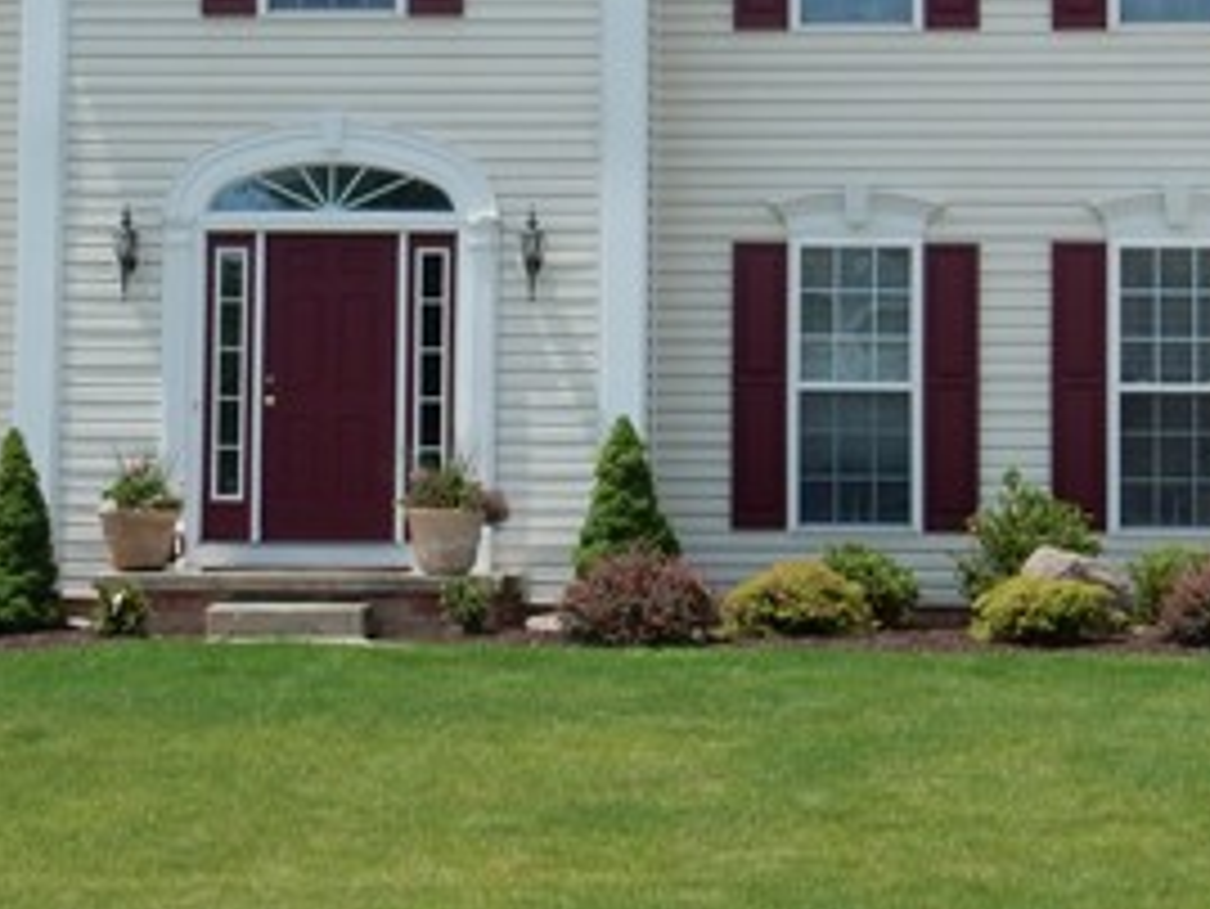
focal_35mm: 107
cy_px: 248
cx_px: 630
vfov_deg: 13.8
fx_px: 3742
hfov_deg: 18.4
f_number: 4
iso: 125
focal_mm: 6.4
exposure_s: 1/1000
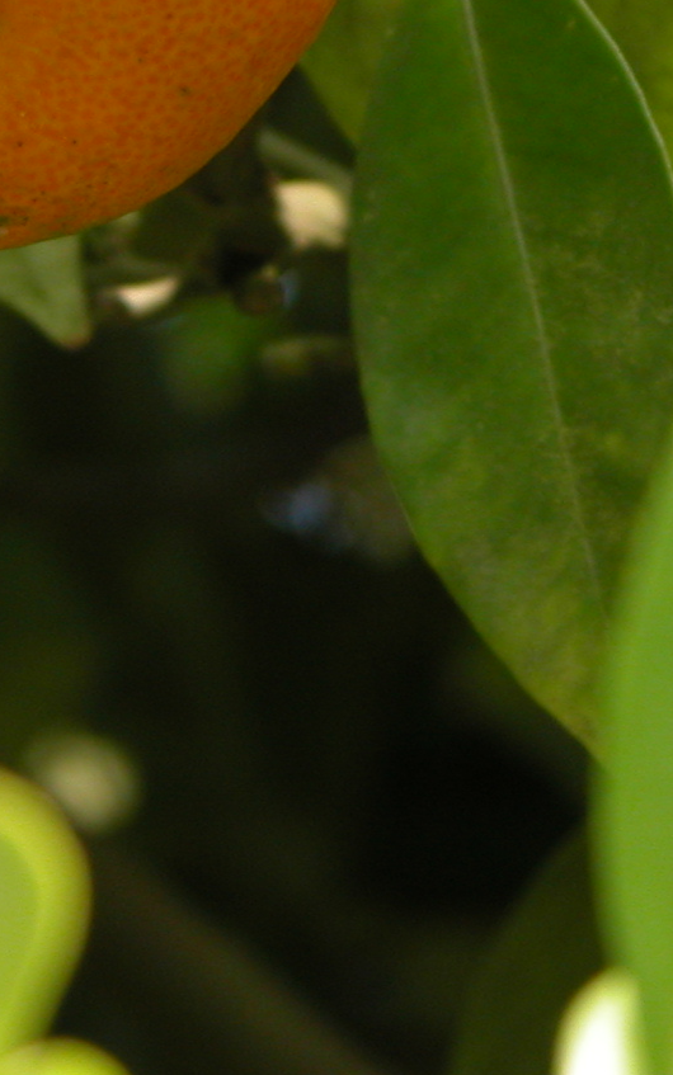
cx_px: -15
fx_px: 13898
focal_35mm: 474
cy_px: -79
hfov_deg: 2.8
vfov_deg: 4.4
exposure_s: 1/217
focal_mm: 37.7
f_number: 4.4
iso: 100
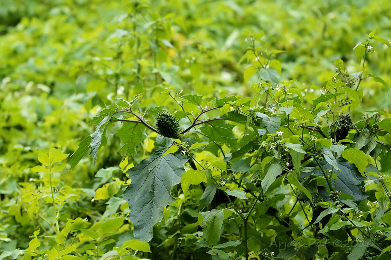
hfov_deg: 13.7
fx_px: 1629
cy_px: 130
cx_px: 196
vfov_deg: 9.1
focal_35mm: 150
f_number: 4
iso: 400
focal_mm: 100
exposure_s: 1/100
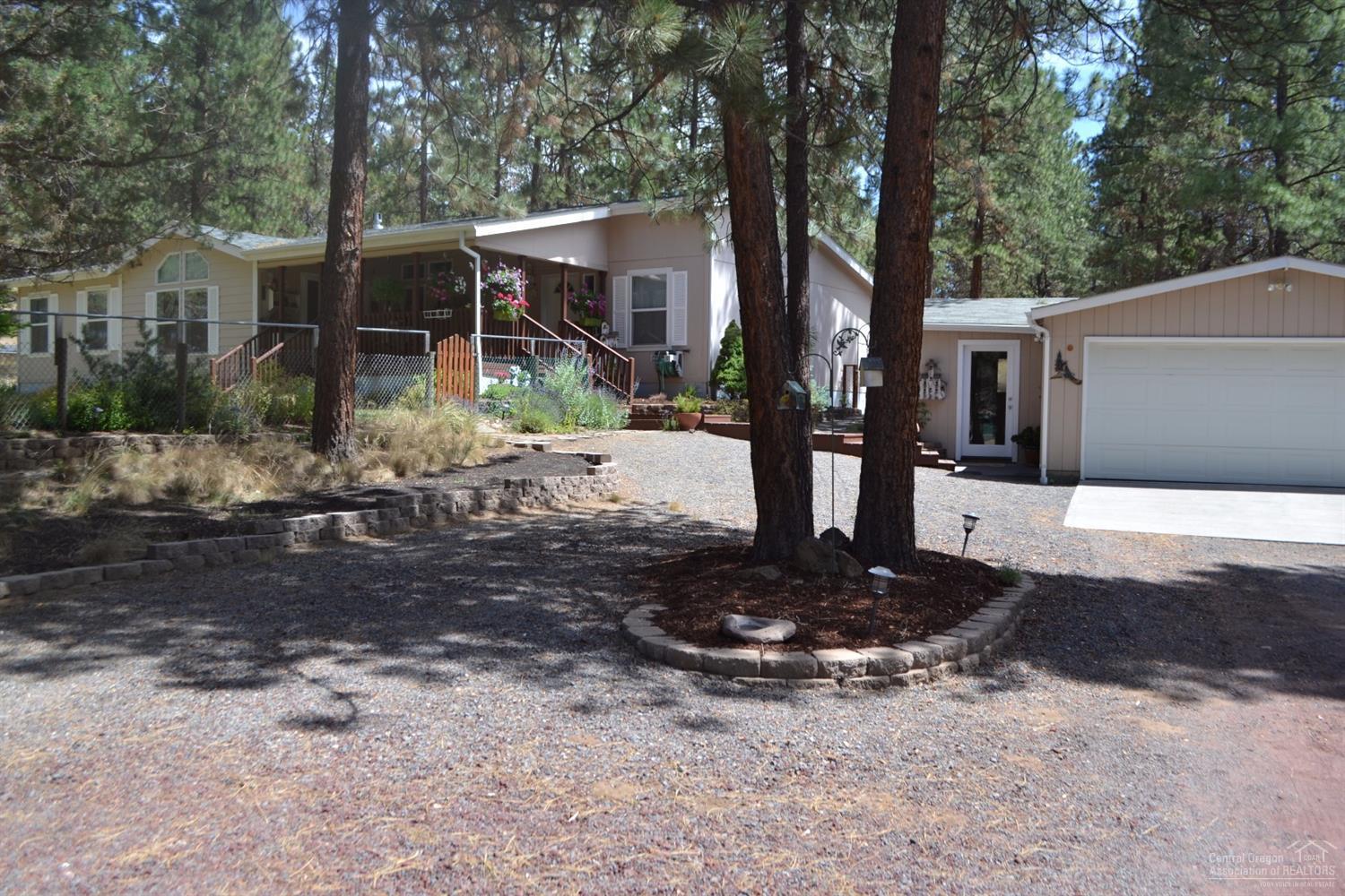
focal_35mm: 30
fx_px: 1121
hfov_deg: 61.9
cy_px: 448
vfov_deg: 43.6
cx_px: 672
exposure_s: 1/160
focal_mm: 20
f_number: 6.3
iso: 100
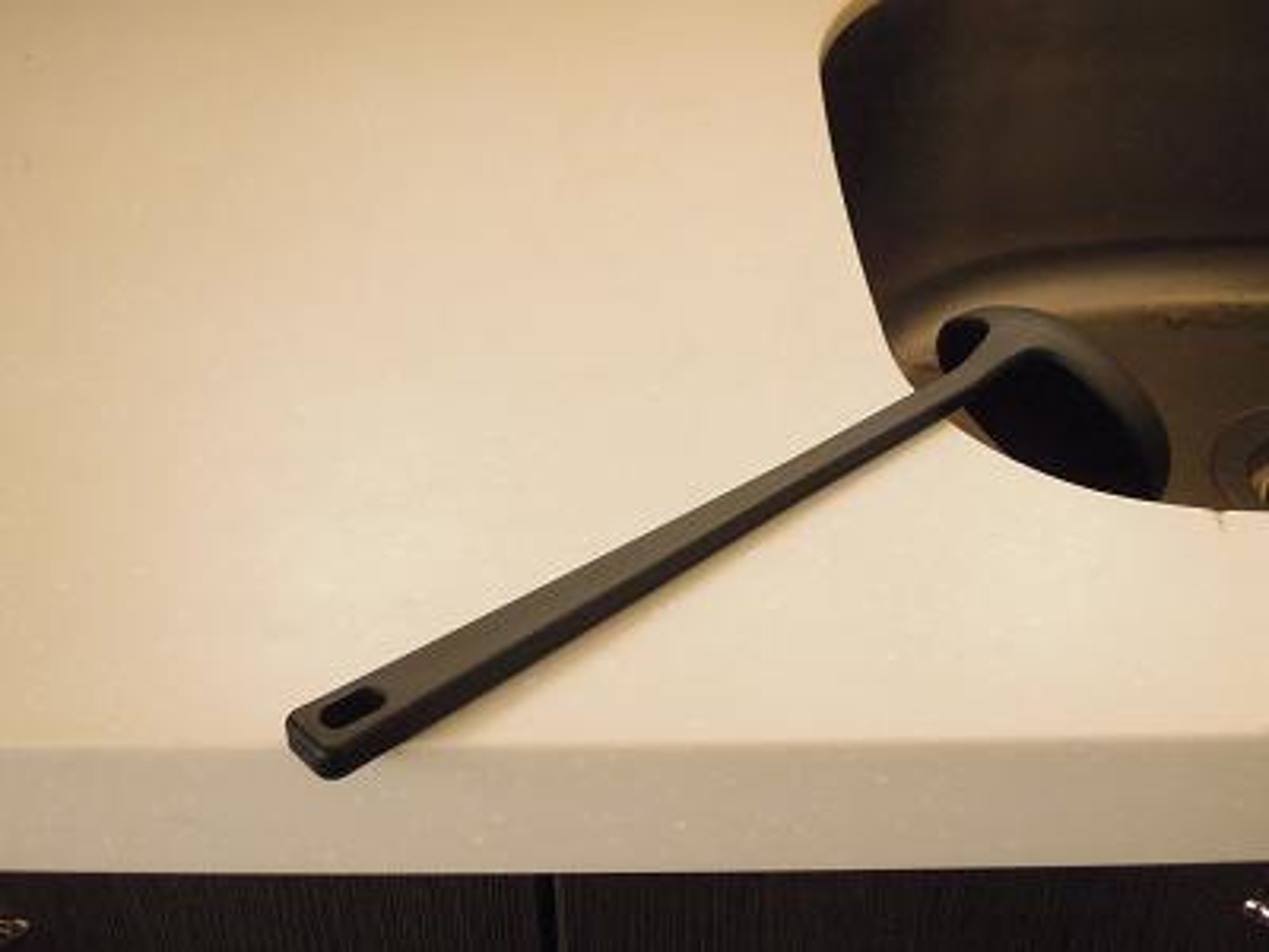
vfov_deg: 26.6
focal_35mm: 55
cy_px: 476
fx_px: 2016
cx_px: 634
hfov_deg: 34.9
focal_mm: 9.9
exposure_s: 1/250
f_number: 3.5
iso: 1600
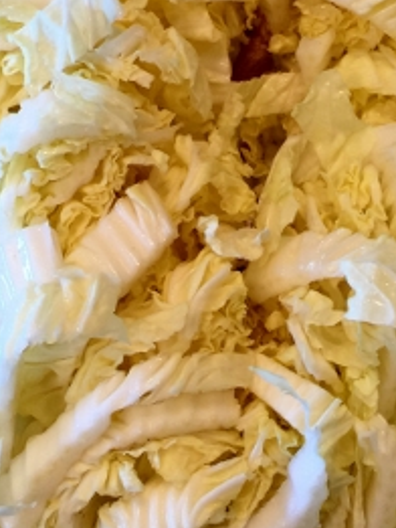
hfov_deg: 20.7
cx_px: 224
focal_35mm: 71
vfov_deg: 27.3
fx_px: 1082
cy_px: 204
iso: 40
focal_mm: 4.15
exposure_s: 1/30
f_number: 2.2
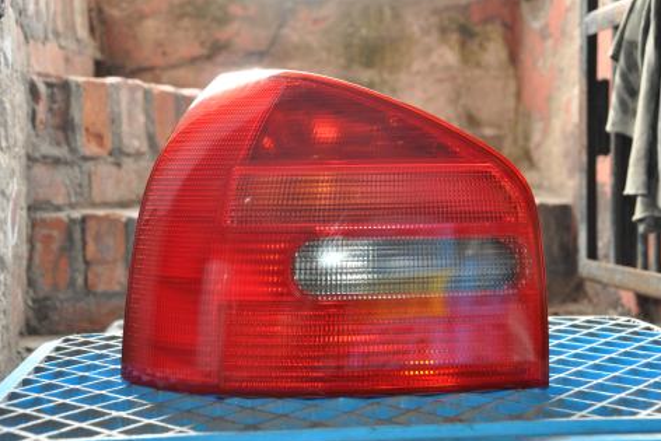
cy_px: 231
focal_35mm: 56
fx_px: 1020
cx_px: 339
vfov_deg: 24.4
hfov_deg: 35.9
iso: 800
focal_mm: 35
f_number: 4.5
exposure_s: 1/125
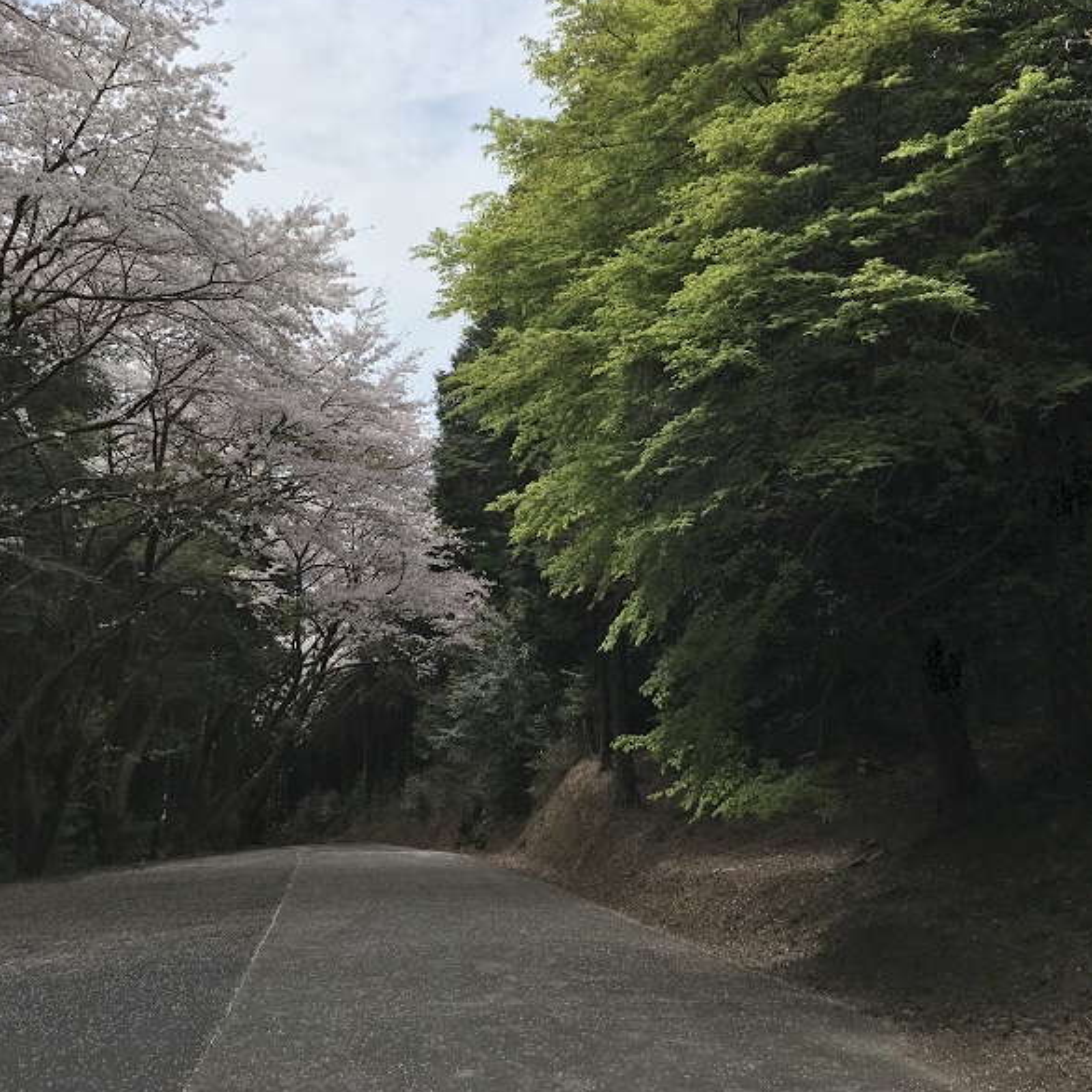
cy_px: 391
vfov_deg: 46.7
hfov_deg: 47.2
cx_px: 542
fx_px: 1249
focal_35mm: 35
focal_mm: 4.15
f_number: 2.2
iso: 25
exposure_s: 1/2137
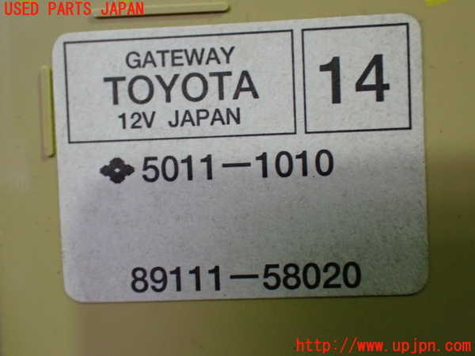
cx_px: 238
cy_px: 178
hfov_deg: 45.8
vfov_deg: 35.1
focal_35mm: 41
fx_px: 563
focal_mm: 7.31
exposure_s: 1/80
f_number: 2.8
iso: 800
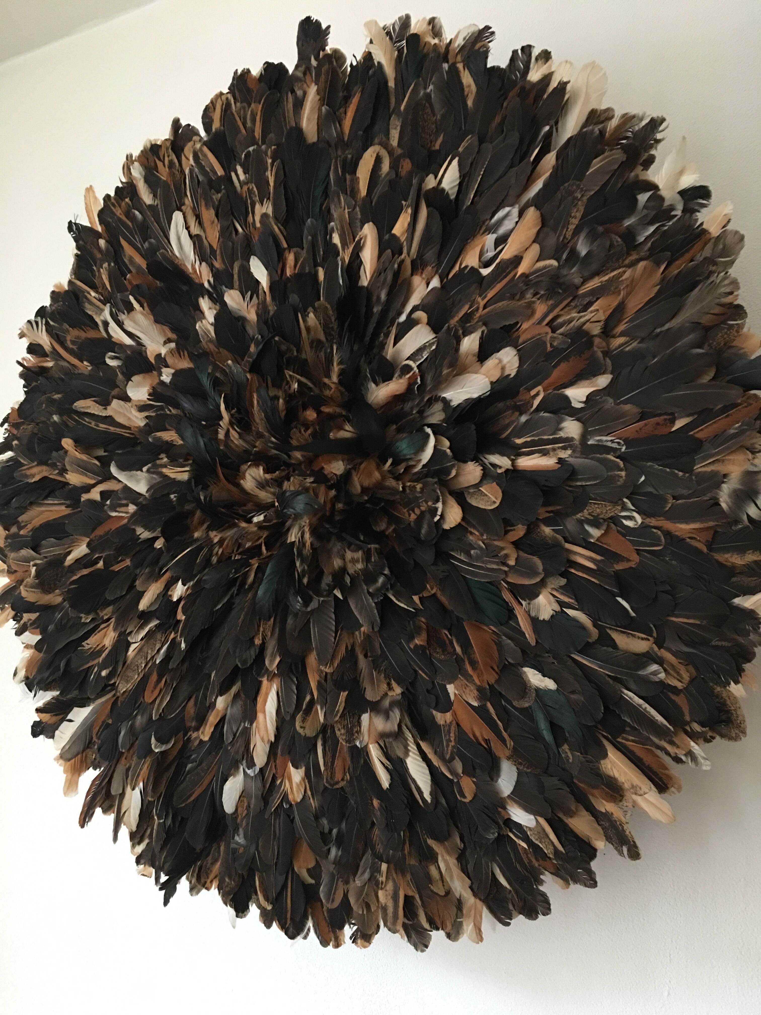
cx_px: 380
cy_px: 508
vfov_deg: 61.7
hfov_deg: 48.2
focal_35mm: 29
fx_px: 850
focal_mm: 4.15
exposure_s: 1/10
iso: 80
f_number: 2.2
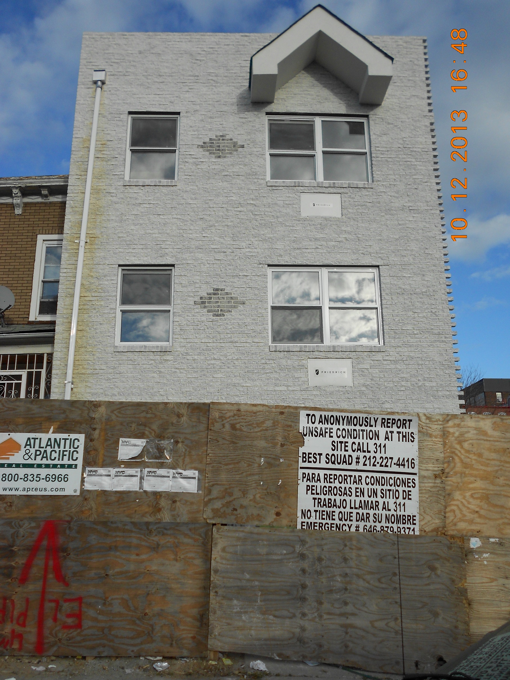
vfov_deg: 61.7
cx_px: 255
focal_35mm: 29
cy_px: 340
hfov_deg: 48.2
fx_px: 570
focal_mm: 5.1
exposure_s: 1/1000
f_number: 3.4
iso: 80
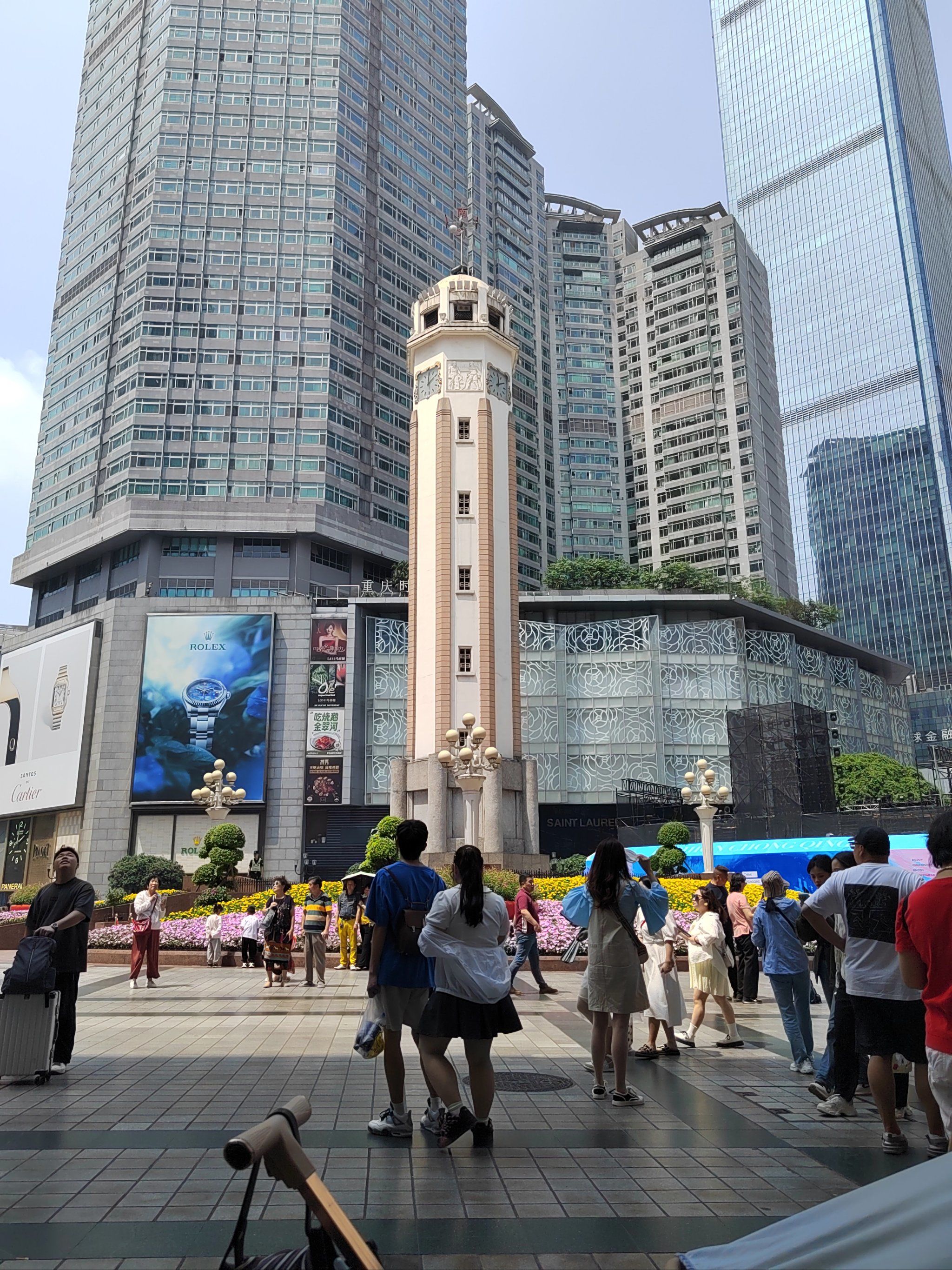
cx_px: 476
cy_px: 635
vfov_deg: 73.9
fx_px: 843
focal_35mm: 23
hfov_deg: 58.9
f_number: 1.9
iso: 100
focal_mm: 5.52
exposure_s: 1/625
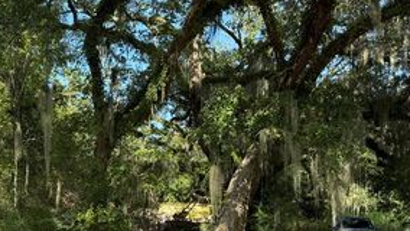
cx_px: 101
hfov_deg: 43.1
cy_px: 173
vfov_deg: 25.7
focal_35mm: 46
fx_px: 500
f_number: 1.78
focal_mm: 6.76
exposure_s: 1/1156
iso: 80
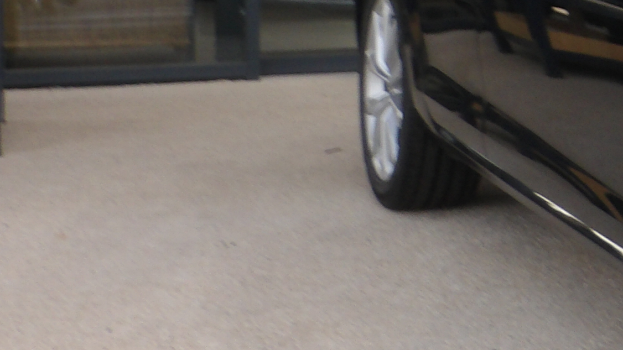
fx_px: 1982
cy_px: -124
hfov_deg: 16.0
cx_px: 1000
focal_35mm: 120
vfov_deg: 9.9
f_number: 4.5
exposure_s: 1/54
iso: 100
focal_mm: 6.2
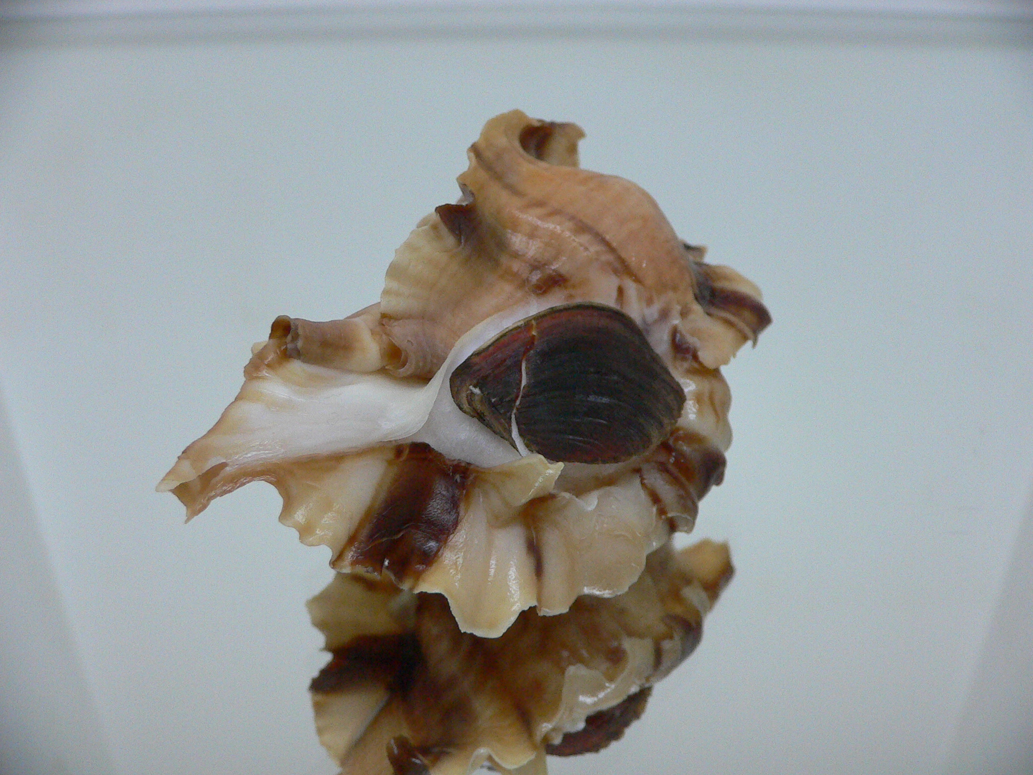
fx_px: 1044
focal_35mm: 35
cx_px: 516
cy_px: 388
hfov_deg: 52.6
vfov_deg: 40.7
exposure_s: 1/60
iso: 200
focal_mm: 4.6
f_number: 2.8
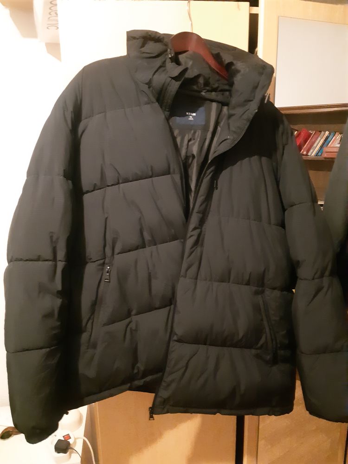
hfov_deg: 53.1
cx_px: 174
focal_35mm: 26
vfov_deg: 67.3
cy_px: 232
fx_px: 349
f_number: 1.7
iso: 1250
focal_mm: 3.93
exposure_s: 1/10
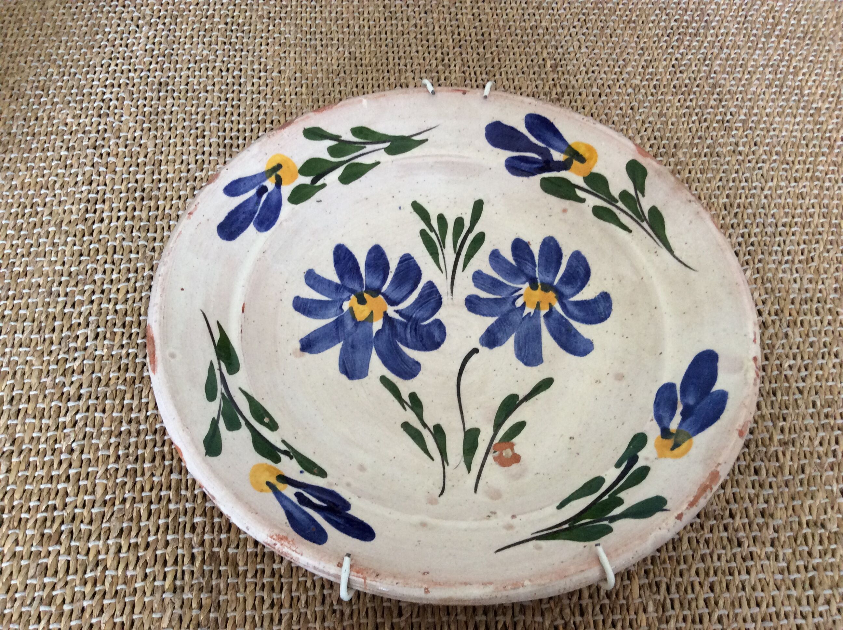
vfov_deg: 44.1
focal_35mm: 32
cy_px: 315
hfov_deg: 56.9
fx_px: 778
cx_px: 422
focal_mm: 3.3
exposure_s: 1/25
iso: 125
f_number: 2.4
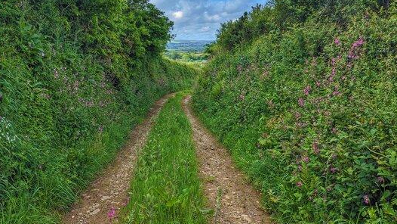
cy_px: 110
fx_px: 316
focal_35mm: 30
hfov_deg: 64.3
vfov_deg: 39.0
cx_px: 196
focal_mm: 4.38
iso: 38
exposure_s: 1/1462
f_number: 1.73
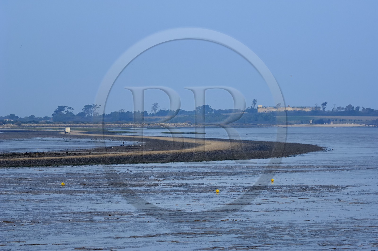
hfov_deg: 11.0
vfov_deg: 7.3
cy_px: 126
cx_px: 189
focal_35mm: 188
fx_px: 1966
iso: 100
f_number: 4.5
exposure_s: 1/100
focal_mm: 125
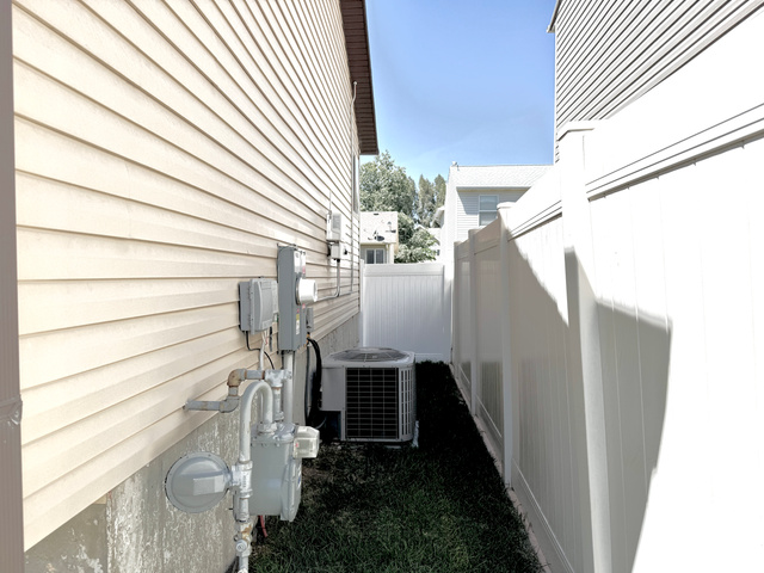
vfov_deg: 56.8
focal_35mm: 24
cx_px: 382
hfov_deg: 71.6
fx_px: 530
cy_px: 286
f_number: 1.78
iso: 80
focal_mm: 6.76
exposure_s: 1/4049
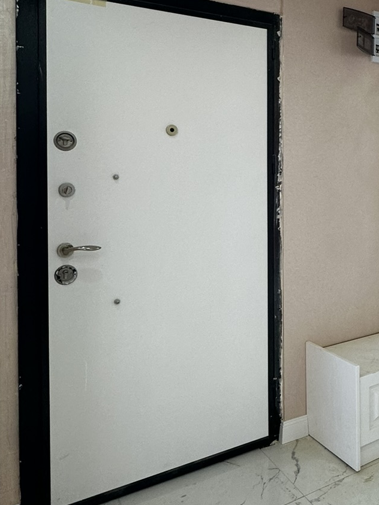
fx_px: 496
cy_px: 172
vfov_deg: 53.0
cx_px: 362
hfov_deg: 38.1
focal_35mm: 34
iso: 125
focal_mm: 2.22
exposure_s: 1/100
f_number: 2.2
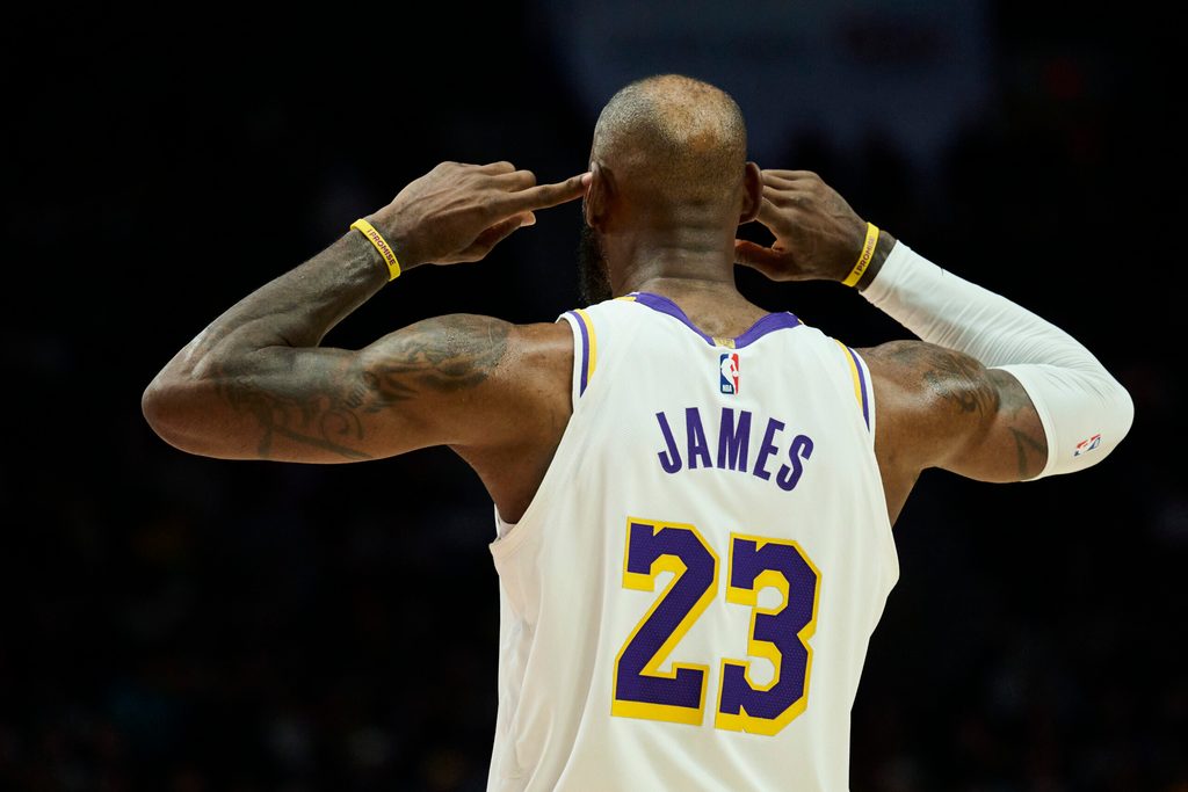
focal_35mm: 145
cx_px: 594
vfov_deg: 9.5
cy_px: 396
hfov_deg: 14.2
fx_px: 4785
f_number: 2.8
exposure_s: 1/1600
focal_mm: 145
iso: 3200
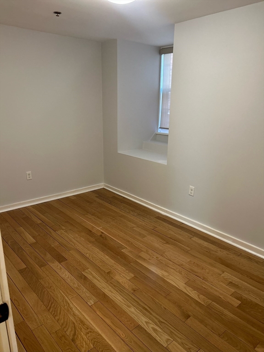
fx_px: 264
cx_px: 132
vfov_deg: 67.3
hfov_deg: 53.1
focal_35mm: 26
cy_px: 176
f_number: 1.5
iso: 125
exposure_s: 1/60
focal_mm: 5.7
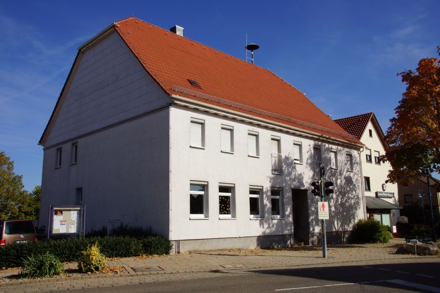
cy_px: 146
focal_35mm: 33
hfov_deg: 57.2
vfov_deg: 40.0
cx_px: 220
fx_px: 403
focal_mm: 22
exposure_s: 1/160
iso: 100
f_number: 16
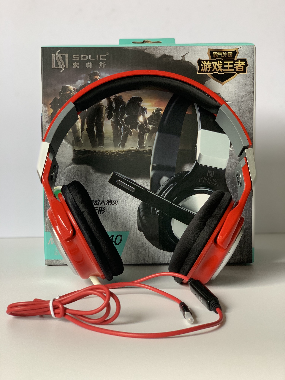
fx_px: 571
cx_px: 142
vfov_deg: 36.8
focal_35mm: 52
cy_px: 190
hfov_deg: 28.0
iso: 80
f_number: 2.4
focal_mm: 6
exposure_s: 1/122
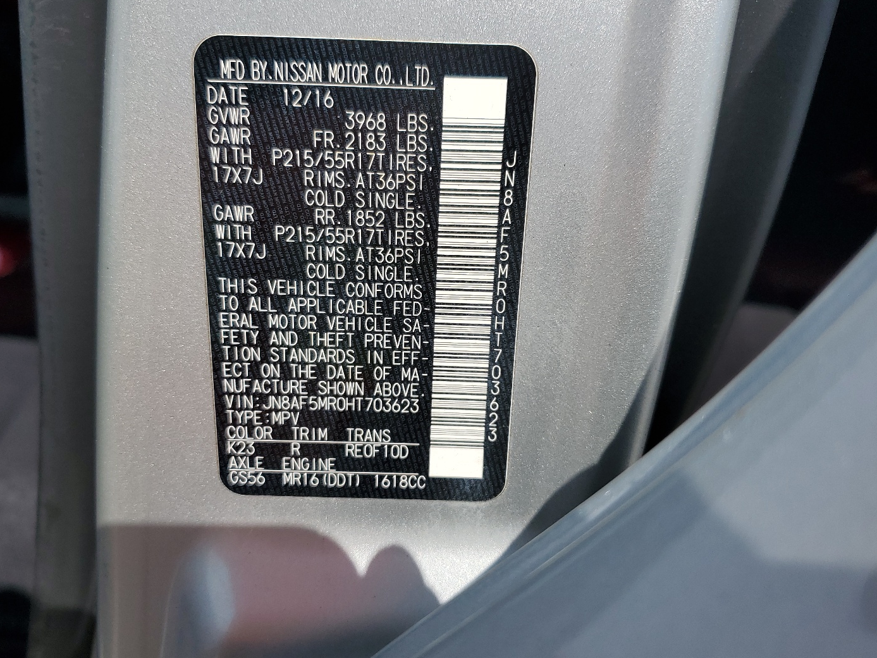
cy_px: 314
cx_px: 408
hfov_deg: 59.9
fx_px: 760
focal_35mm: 30
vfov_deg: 46.8
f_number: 1.5
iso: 50
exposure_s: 1/5000
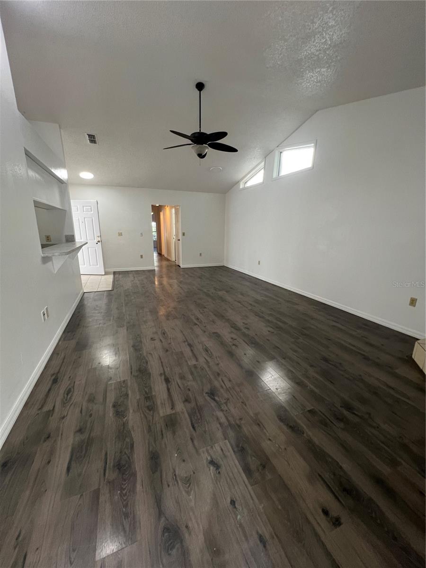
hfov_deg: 89.9
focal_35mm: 13
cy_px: 284
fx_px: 213
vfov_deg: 106.2
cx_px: 213
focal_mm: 1.57
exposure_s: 1/60
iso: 125
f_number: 1.8
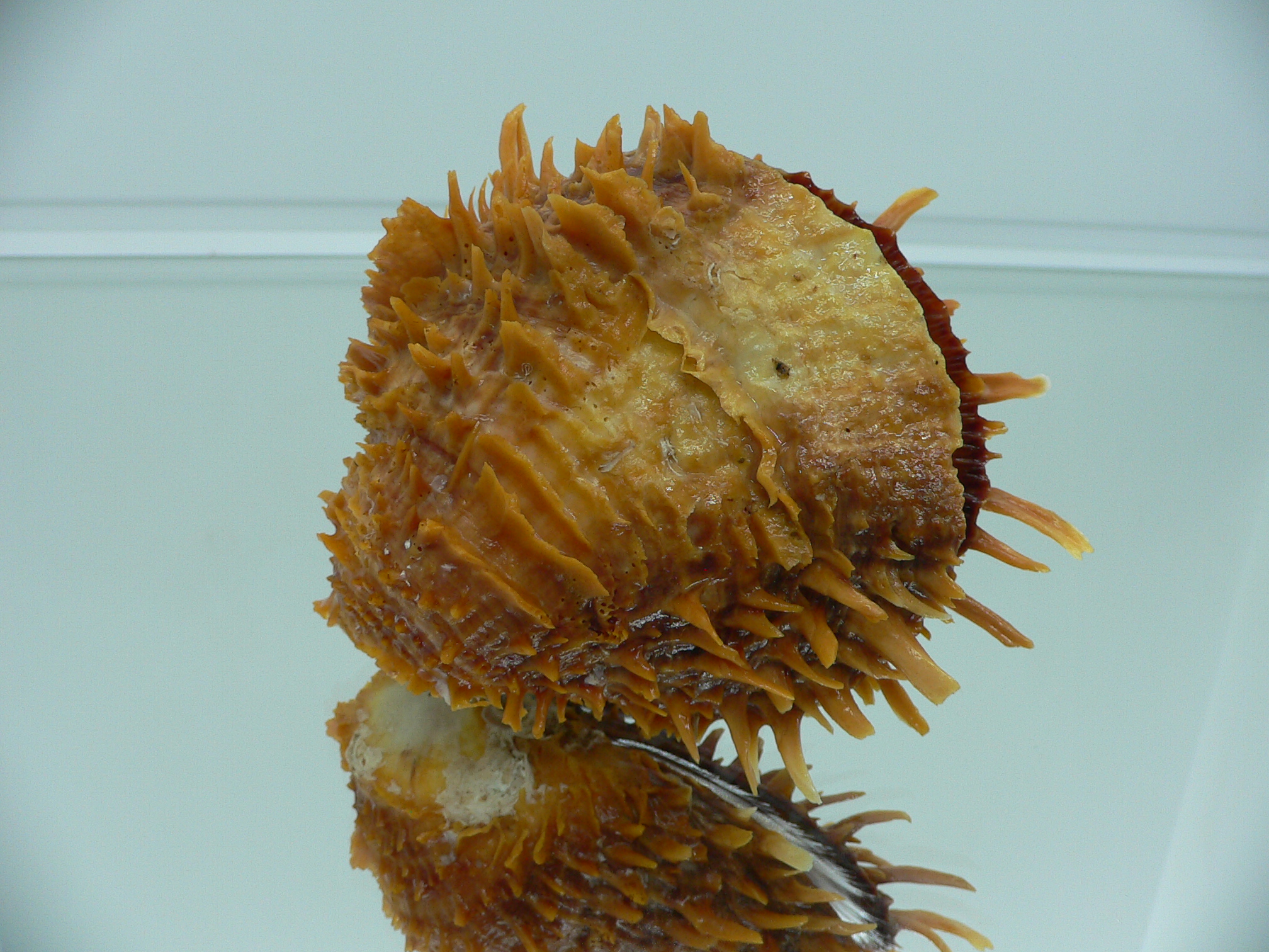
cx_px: 634
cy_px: 476
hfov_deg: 52.6
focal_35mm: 35
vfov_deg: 40.7
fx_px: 1283
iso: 100
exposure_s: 1/60
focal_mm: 4.6
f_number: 2.8
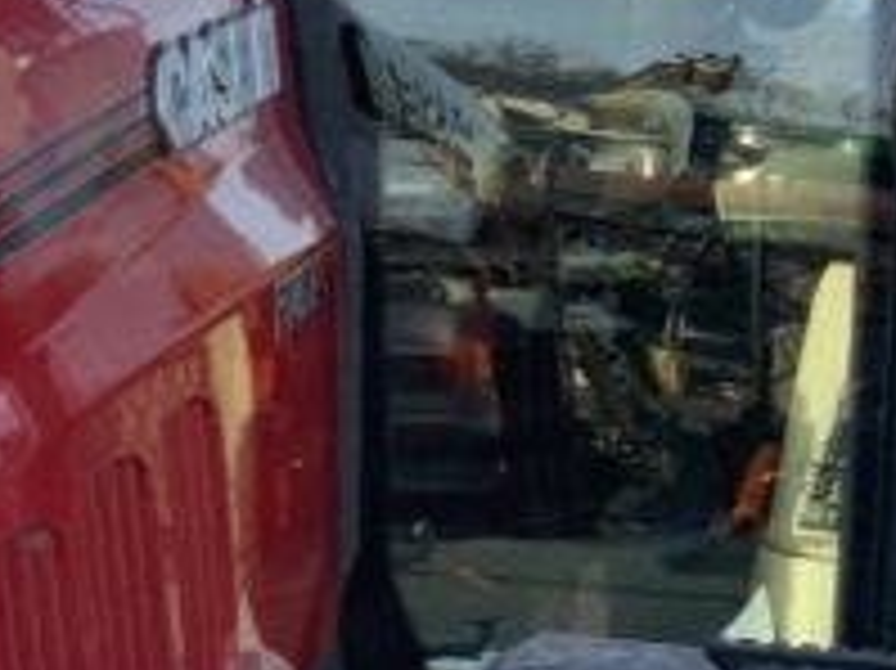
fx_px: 3854
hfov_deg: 12.3
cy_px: 940
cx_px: -635
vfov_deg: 9.7
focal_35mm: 149
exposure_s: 1/154
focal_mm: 3
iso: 16
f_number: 1.8
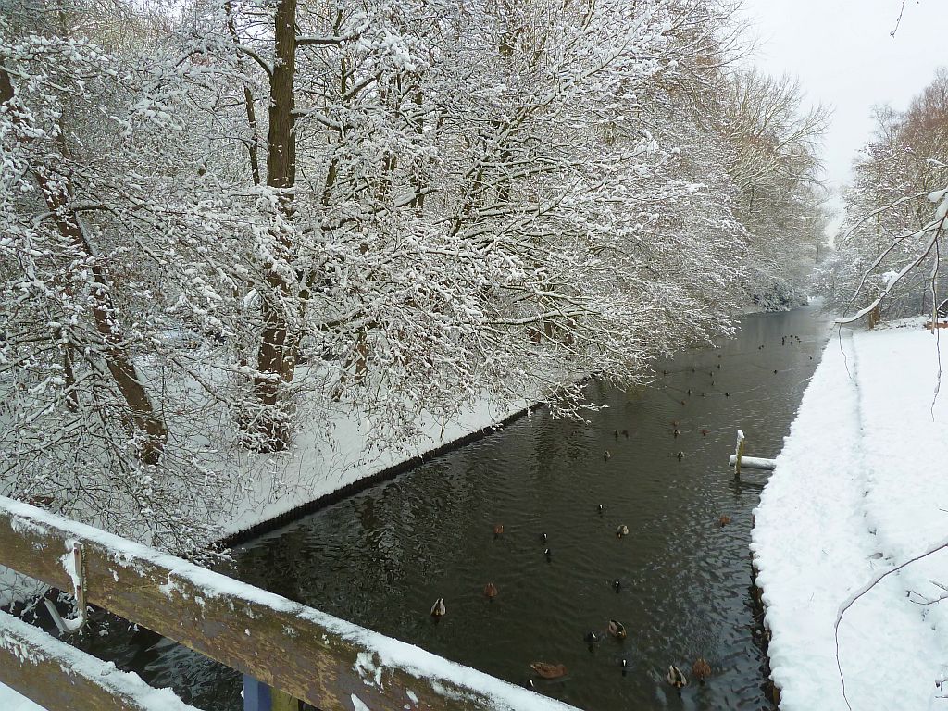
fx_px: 685
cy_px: 356
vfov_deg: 54.9
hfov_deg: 69.4
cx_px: 474
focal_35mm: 25
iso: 80
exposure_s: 1/125
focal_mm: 4.1
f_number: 4
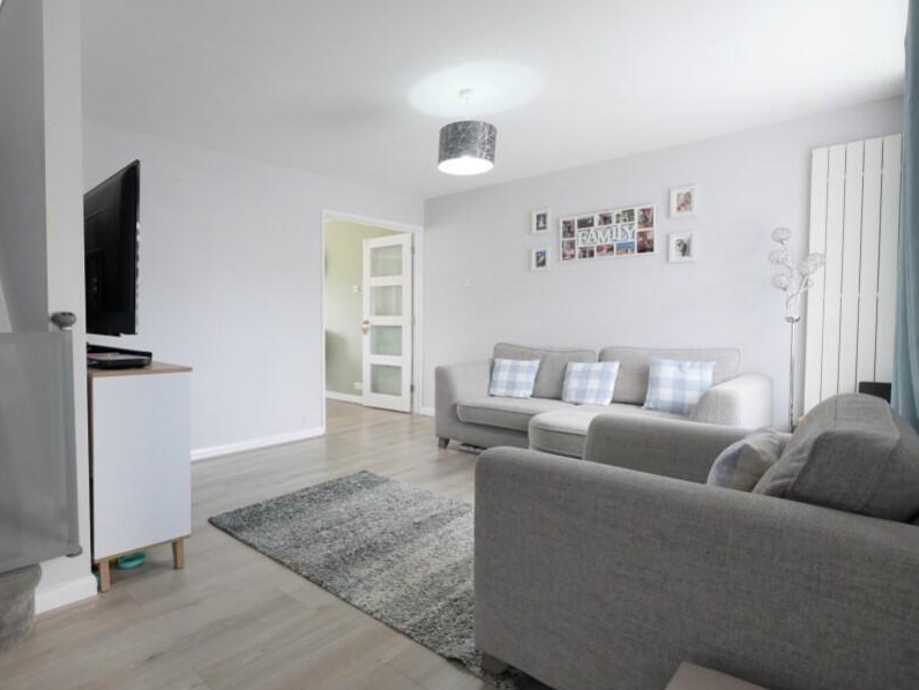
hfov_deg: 85.8
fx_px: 478
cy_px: 335
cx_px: 337
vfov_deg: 71.6
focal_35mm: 18
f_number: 4
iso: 640
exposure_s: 1/60
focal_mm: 7
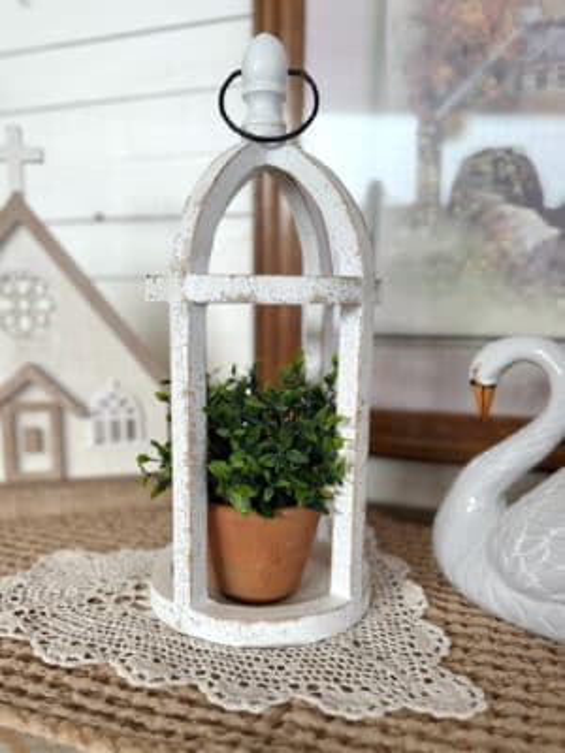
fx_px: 522
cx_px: 282
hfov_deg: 56.8
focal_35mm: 24
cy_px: 376
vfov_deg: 71.6
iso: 100
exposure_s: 1/206
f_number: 1.78
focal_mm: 6.76
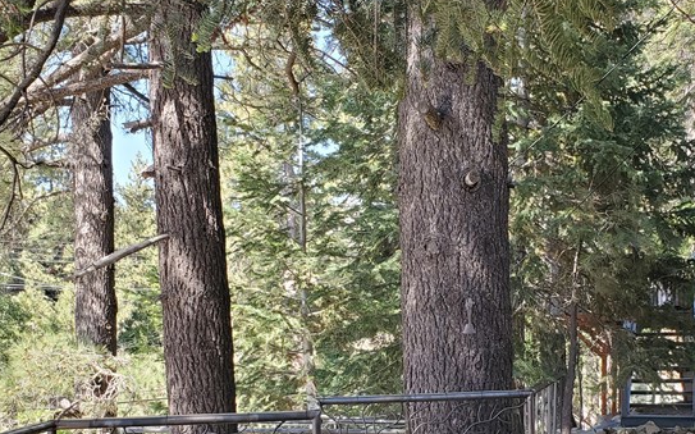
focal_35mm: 52
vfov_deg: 24.1
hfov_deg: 38.4
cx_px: 471
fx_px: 985
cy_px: 396
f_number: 2.4
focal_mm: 4.3
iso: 50
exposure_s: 1/126
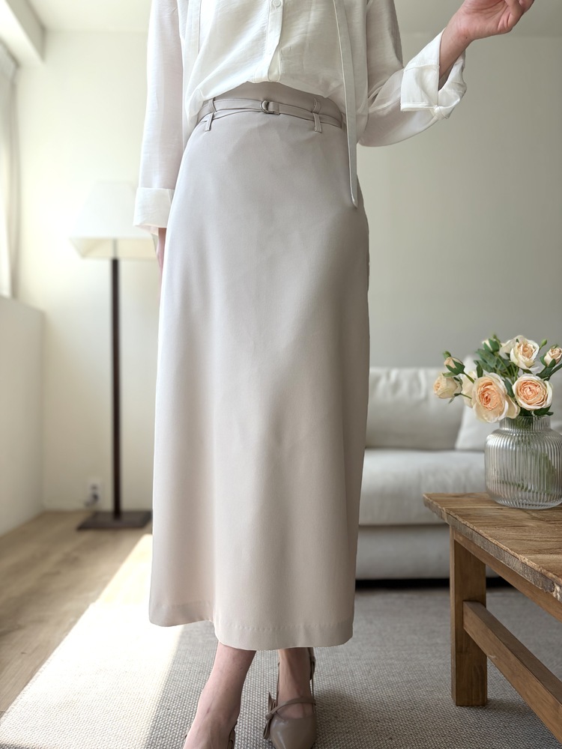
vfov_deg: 67.3
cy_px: 374
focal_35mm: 26
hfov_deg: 53.1
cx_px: 281
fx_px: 563
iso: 50
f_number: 1.6
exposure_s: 1/500
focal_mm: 5.96
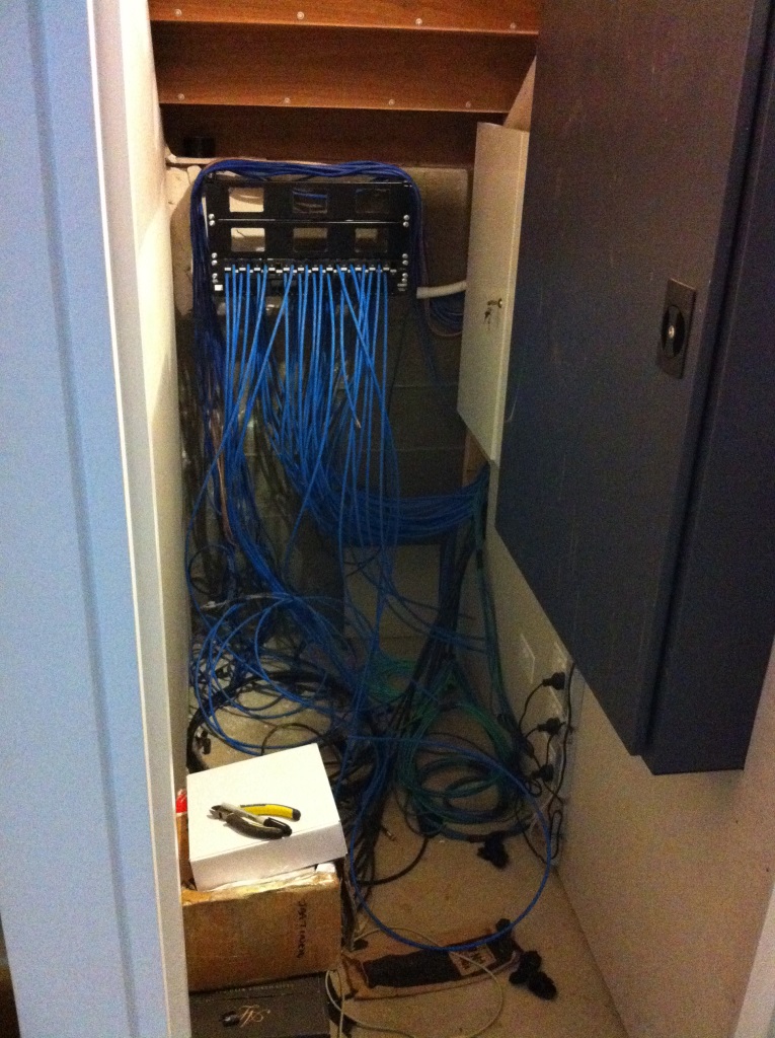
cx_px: 388
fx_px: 1047
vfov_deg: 52.7
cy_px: 519
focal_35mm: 35
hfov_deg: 40.6
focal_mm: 3.85
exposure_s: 1/15
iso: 1000
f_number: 2.8
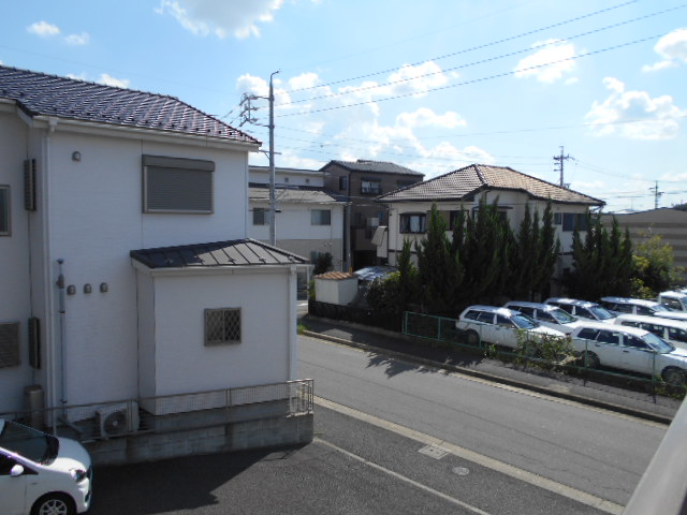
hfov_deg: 67.3
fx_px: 516
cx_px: 344
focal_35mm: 26
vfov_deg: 53.1
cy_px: 258
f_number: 3.2
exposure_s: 1/1250
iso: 80
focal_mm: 4.6
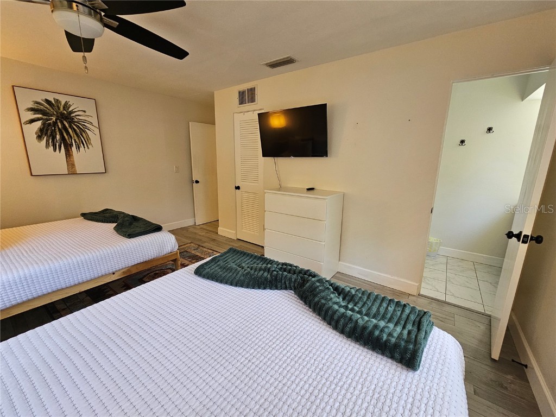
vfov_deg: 89.9
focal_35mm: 13
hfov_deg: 106.2
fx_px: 209
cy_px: 208
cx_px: 278
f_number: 2.2
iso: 160
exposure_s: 1/60
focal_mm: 2.2
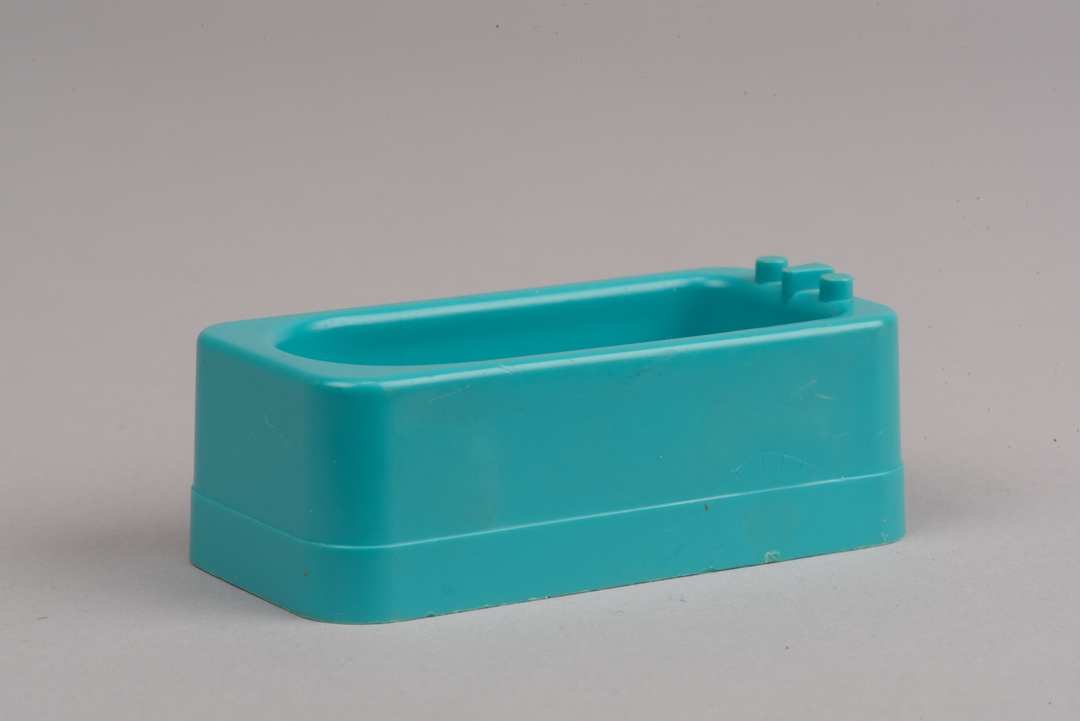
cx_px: 540
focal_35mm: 105
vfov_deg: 13.1
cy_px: 360
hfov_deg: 19.4
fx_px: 3151
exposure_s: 1/160
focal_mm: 105
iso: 400
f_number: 25
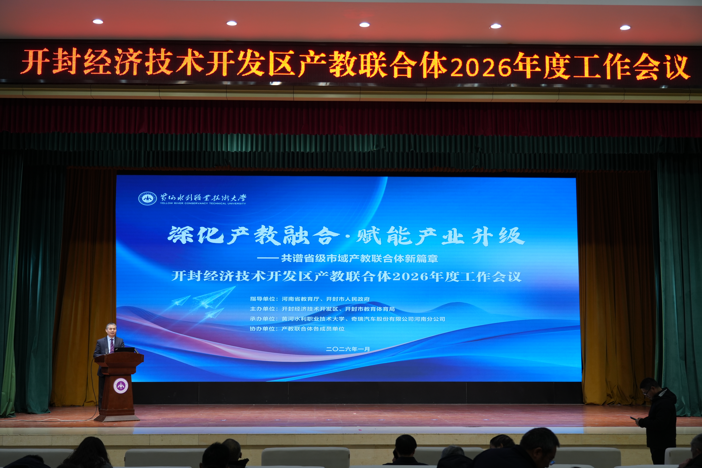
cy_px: 234
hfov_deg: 42.7
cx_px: 351
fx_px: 897
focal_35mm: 46
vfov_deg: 29.2
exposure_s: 1/160
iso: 500
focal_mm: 46
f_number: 4
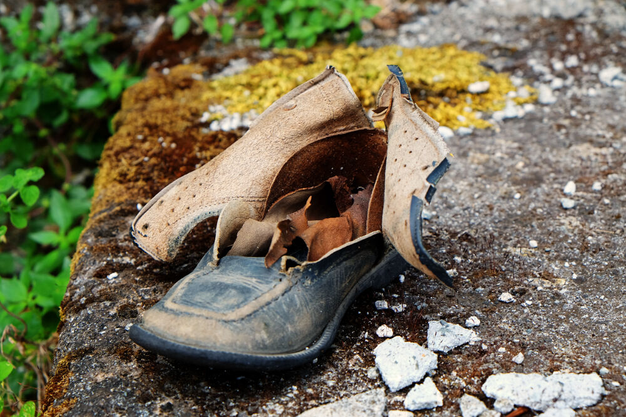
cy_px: 208
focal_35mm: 83
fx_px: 1443
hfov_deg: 24.5
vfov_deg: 16.5
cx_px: 313
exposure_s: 1/58
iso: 200
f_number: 8
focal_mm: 55
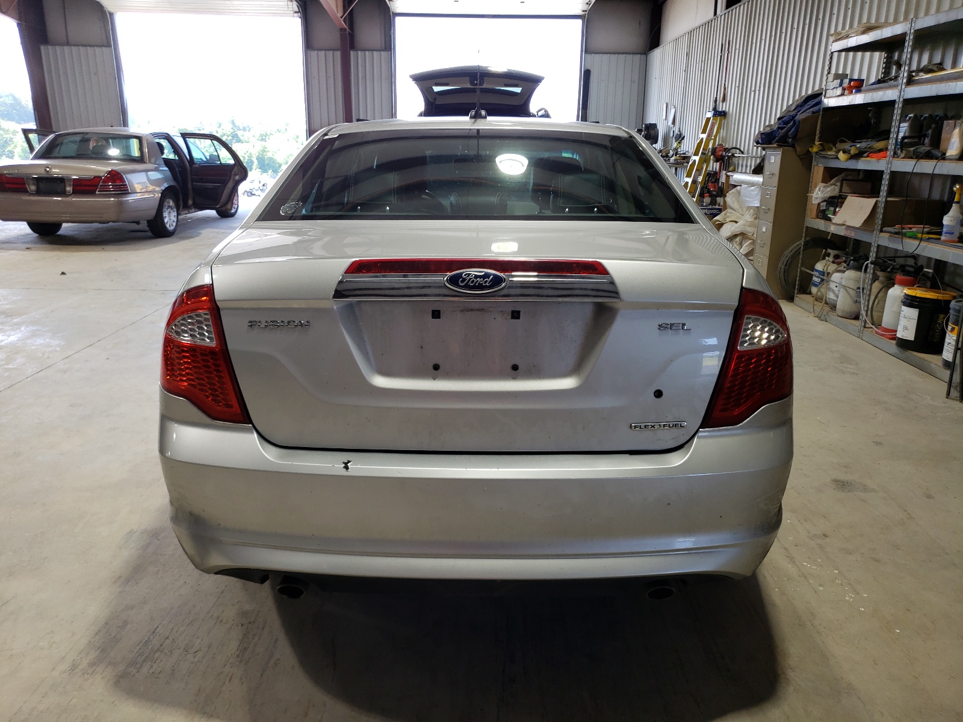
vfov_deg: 53.1
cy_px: 361
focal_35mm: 26
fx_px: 723
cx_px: 482
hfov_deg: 67.3
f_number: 1.5
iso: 50
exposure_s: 1/130
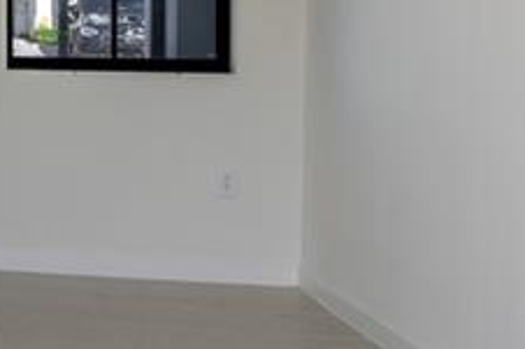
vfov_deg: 13.6
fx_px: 1442
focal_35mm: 99
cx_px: -667
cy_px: -13
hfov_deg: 14.8
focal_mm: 14
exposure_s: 1/160
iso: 110
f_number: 4
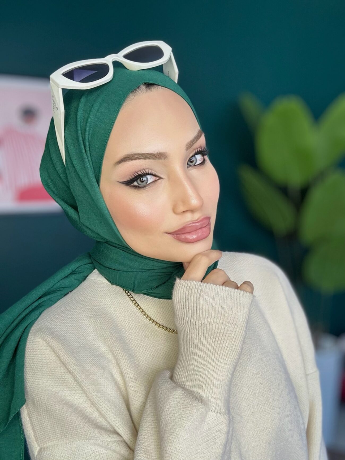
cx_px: 172
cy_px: 230
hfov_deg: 46.8
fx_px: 399
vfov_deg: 60.0
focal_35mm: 30
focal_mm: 2.69
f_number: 1.9
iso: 80
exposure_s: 1/50
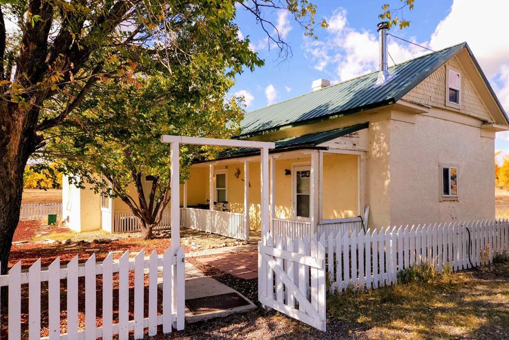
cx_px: 254
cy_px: 181
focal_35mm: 24
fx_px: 339
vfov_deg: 53.1
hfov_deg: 73.7
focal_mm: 5.4
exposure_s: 1/1252
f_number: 1.8
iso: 40
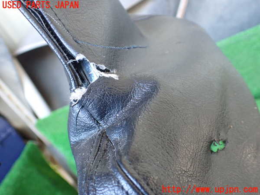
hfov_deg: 60.0
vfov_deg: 46.8
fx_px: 225
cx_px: 130
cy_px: 98
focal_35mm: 30
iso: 800
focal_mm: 5.4
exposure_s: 1/60
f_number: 2.3
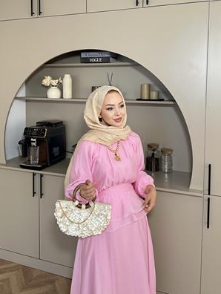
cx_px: 112
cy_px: 144
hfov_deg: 55.0
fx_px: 212
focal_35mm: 25
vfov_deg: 69.3
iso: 160
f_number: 1.78
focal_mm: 6.86
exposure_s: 1/121
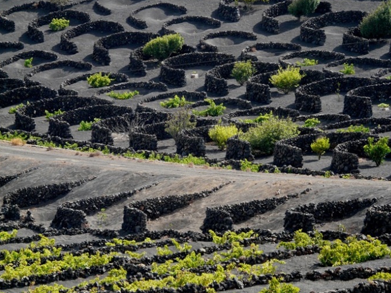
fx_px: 1920
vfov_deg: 8.7
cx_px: 199
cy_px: 146
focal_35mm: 170
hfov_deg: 11.6
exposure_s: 1/250
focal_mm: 27
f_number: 4
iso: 160
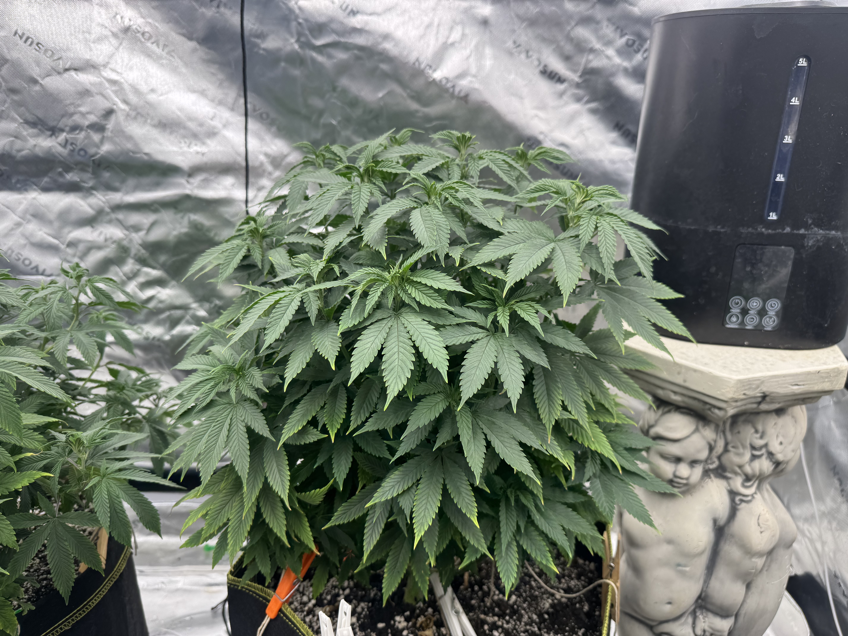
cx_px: 424
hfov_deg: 71.6
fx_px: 588
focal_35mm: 24
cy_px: 318
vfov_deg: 56.8
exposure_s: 1/685
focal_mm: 6.76
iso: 80
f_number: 1.78
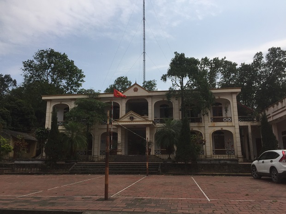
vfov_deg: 48.2
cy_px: 107
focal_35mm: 29
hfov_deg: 61.7
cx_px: 143
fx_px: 240
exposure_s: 1/6623
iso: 32
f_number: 2.2
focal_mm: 4.15
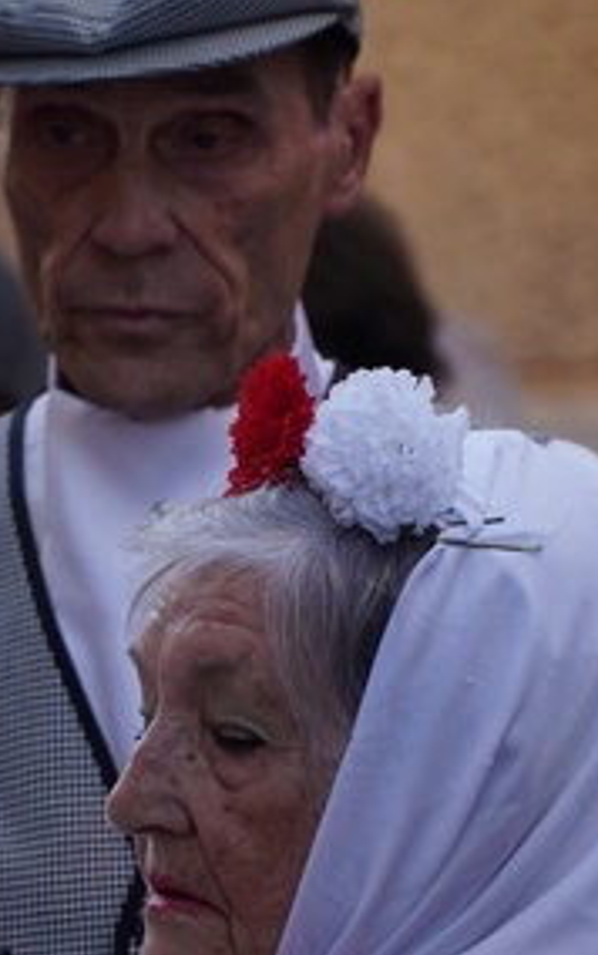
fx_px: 11643
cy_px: 578
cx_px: 77
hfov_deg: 2.9
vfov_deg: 4.7
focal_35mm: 447
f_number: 4
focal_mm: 105
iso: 160
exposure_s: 1/200
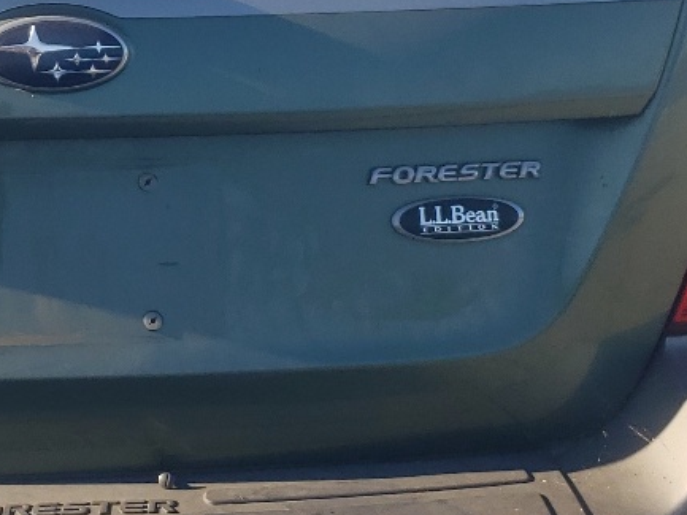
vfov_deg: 15.2
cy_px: 17
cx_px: -22
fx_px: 1906
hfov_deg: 19.7
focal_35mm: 96
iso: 50
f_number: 1.5
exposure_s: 1/1250
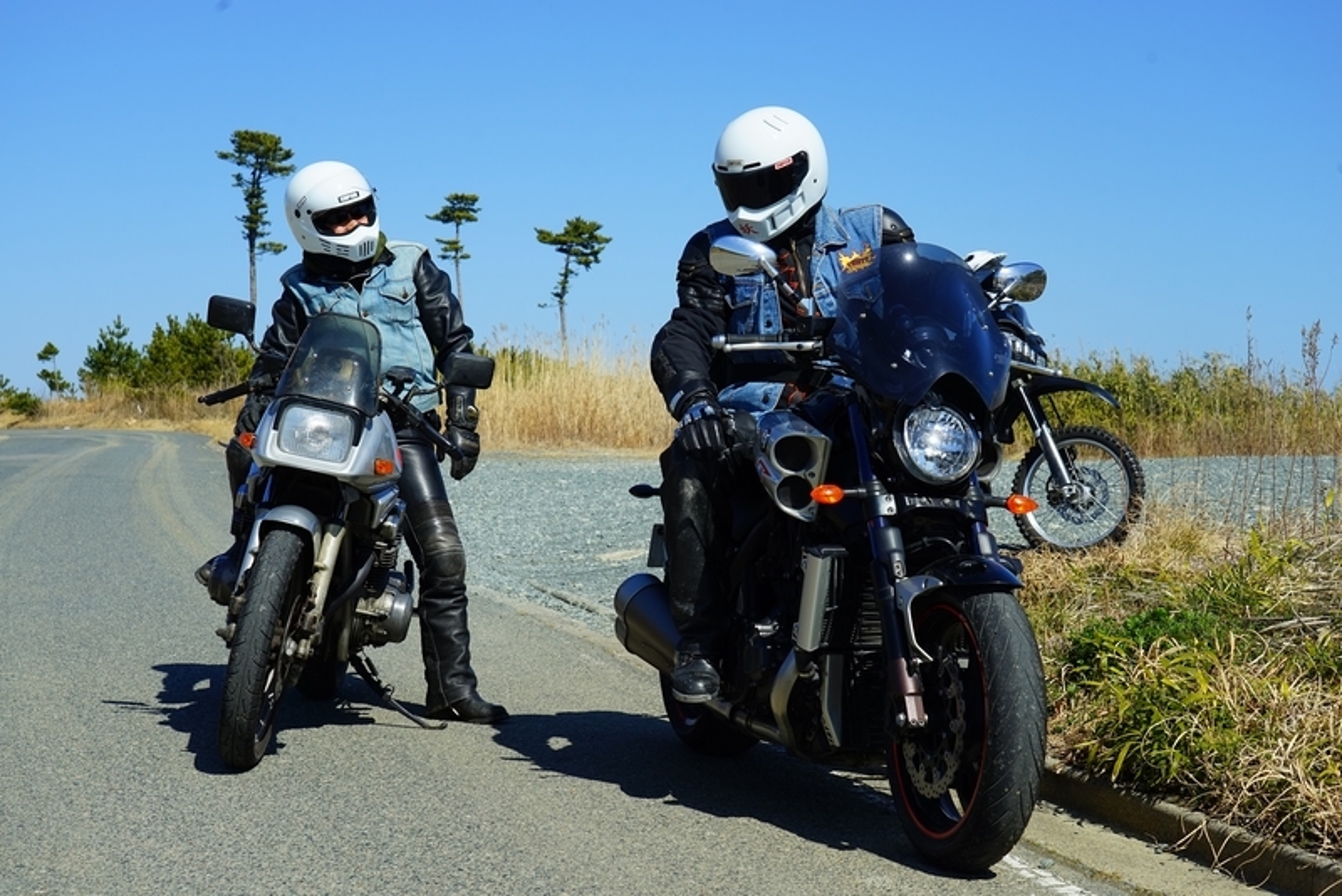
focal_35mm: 65
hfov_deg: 30.9
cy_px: 448
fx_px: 2424
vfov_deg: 20.9
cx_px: 671
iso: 100
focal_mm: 65
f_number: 11
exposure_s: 1/200
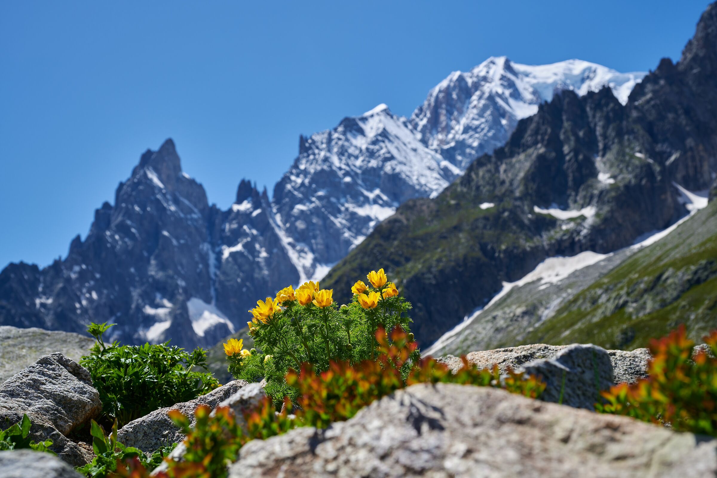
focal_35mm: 49
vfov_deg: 27.5
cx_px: 358
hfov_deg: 40.3
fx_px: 976
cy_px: 239
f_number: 8
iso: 100
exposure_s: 1/320
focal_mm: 49
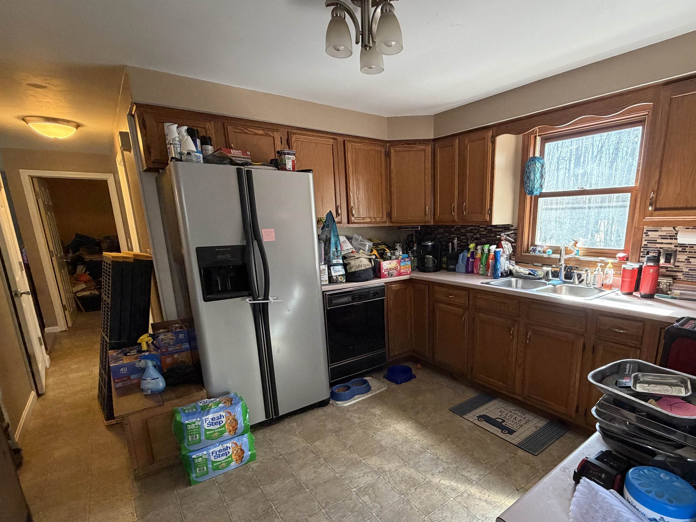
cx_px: 404
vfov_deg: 71.1
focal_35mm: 18
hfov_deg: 87.0
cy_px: 306
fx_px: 362
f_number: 2.2
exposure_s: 1/60
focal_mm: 2.22
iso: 320
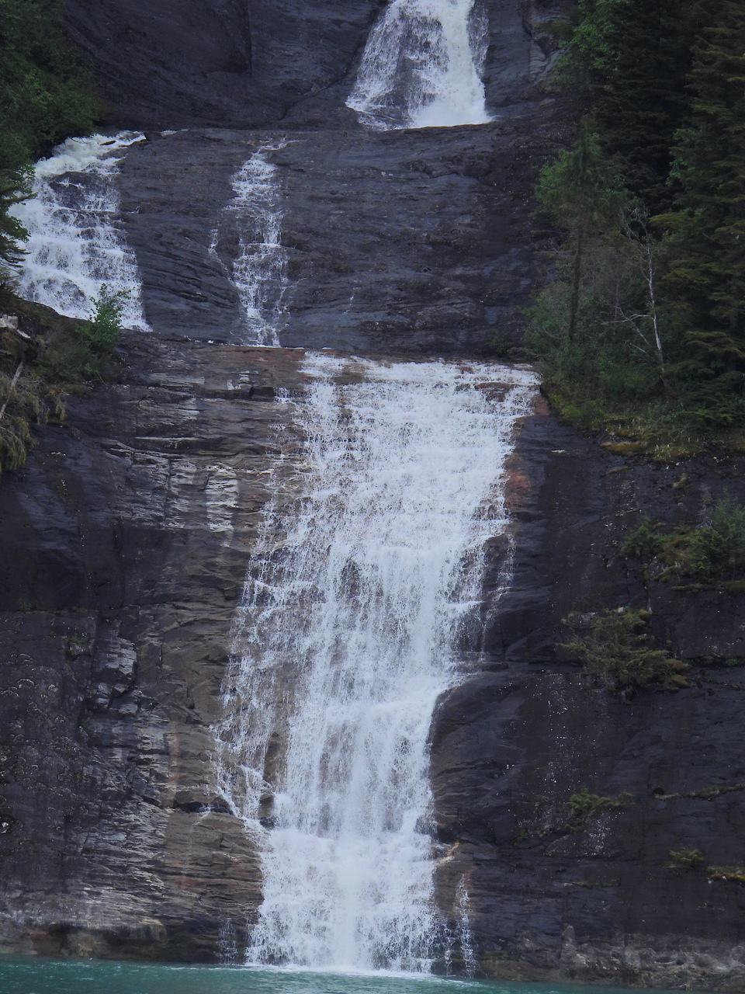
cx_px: 372
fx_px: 27261
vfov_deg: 2.1
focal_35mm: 950
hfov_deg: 1.6
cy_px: 497
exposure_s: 1/500
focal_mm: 170
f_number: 5.6
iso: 200
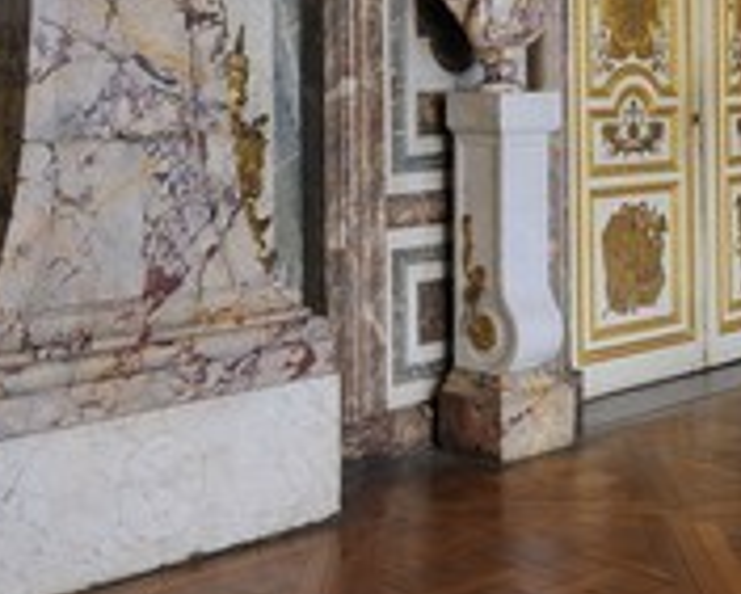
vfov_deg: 22.8
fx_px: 1426
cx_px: 417
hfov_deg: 29.1
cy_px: 38
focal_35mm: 65
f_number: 11
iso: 200
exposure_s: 1/1.67
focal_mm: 29
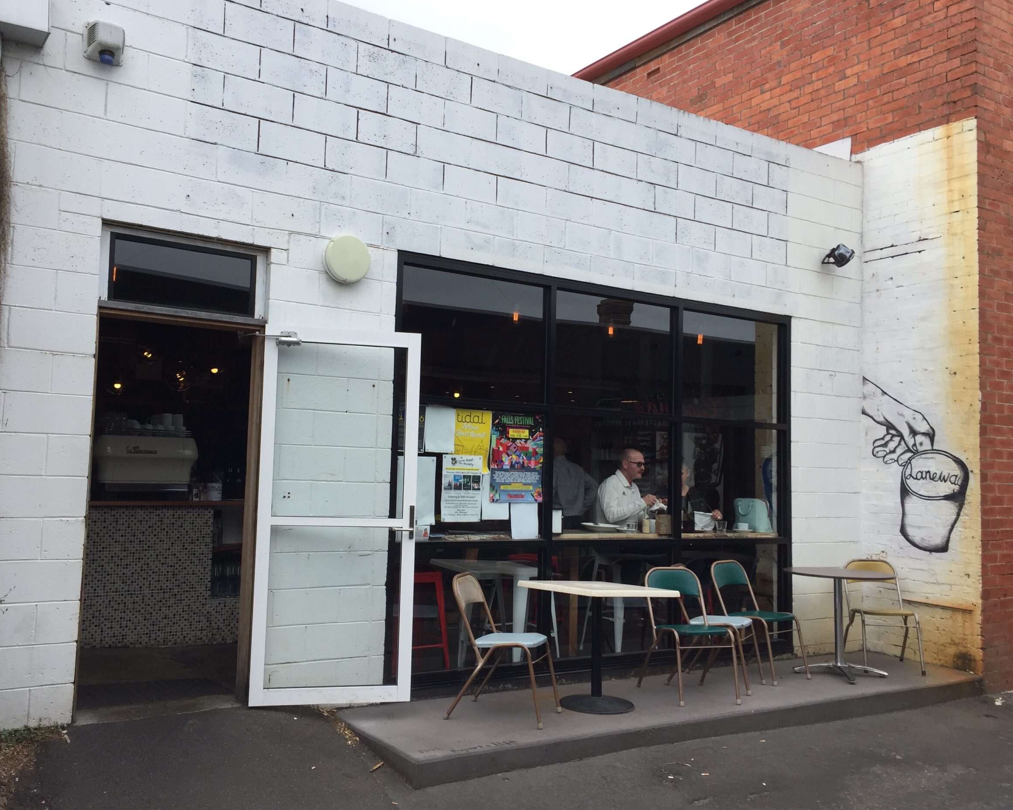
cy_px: 403
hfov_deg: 57.1
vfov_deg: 47.1
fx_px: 929
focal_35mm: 31
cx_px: 460
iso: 32
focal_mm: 4.15
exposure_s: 1/1068
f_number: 2.2
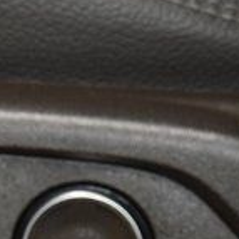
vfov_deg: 4.4
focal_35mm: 399
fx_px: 3117
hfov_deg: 4.4
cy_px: 242
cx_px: -112
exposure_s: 1/60
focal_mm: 70
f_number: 4.5
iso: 3200
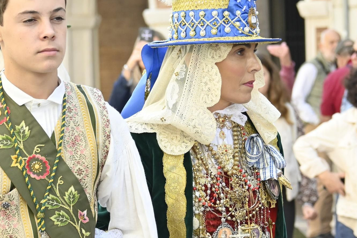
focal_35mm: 231
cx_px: 177
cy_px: 158
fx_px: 2290
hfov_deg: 8.9
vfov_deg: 5.9
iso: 1000
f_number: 5.6
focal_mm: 79
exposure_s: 1/400
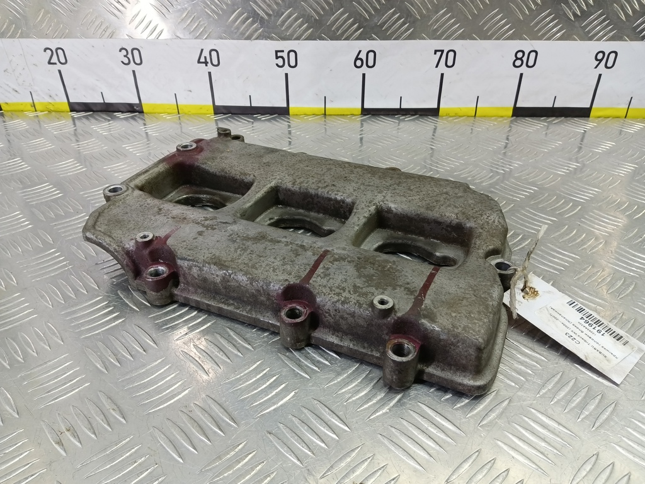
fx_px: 429
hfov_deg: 73.9
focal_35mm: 23
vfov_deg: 58.9
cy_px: 242
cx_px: 322
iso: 177
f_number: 1.6
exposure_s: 1/50
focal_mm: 4.11
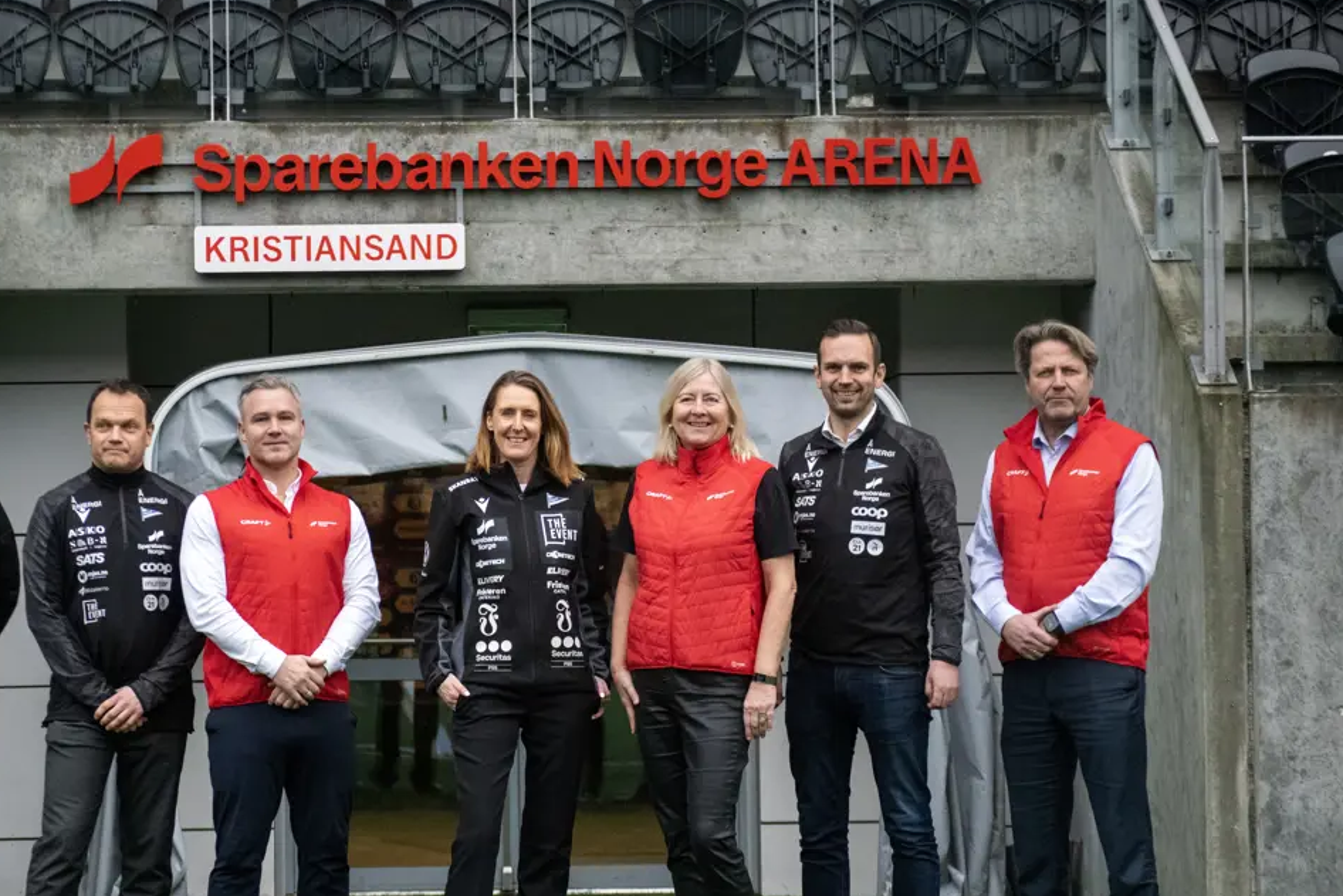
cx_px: 515
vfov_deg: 10.0
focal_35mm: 137
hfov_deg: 15.0
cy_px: 547
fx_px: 5111
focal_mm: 72
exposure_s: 1/500
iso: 3200
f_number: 4.2
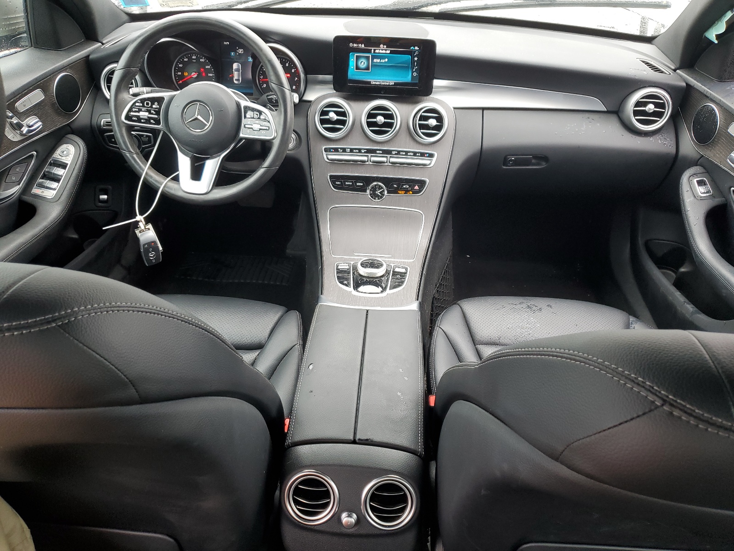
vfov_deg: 53.1
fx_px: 551
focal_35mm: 26
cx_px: 367
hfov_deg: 67.3
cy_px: 276
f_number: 1.5
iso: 65
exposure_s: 1/60.2
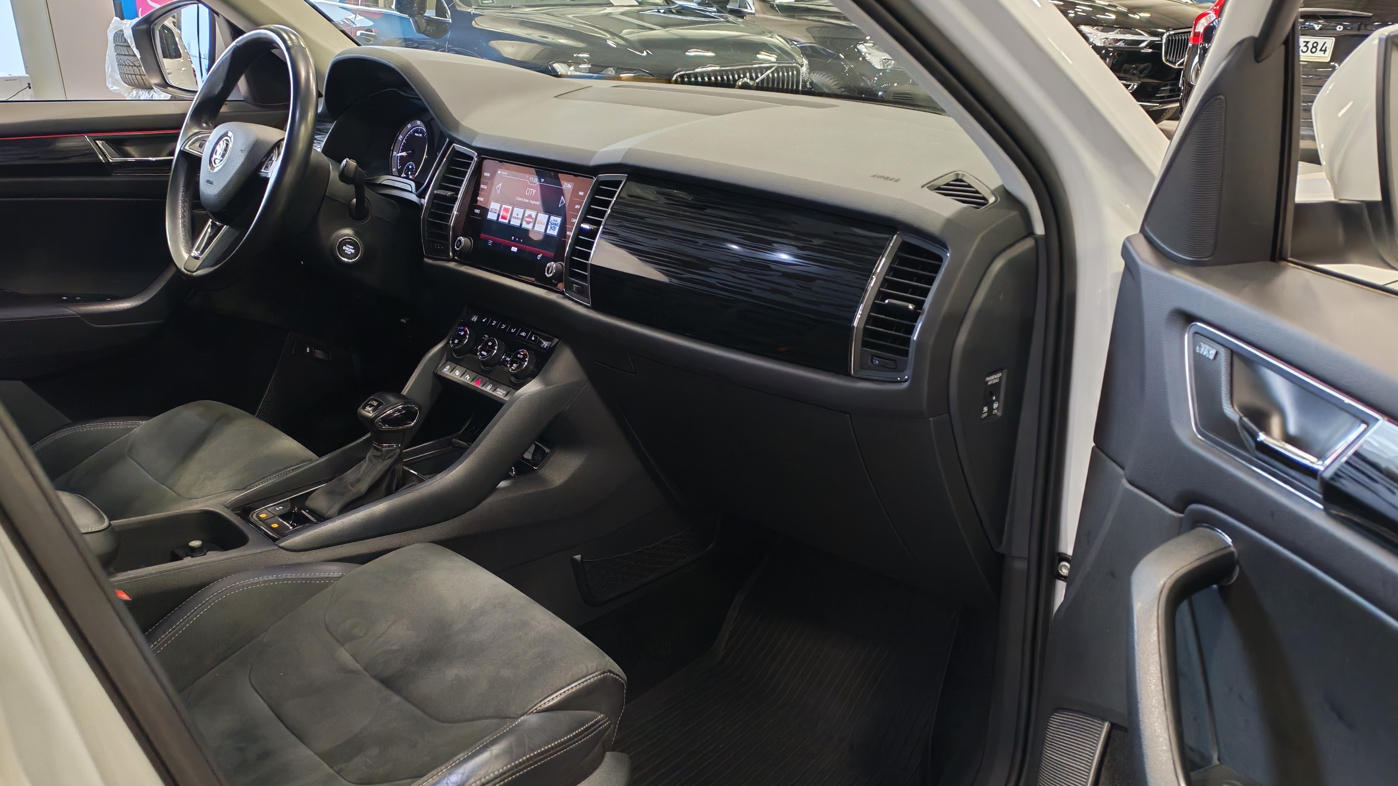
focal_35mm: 34
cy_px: 522
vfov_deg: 34.3
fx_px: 1260
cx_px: 702
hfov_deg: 58.0
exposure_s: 1/100
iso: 1119
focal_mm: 6.12
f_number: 1.9
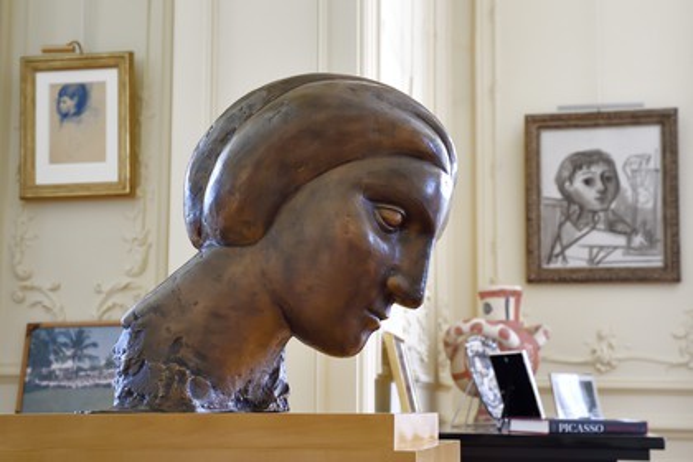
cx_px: 346
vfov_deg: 27.0
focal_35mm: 50
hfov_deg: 39.6
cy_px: 231
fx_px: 962
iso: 3200
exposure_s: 1/60
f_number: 6.3
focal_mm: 50
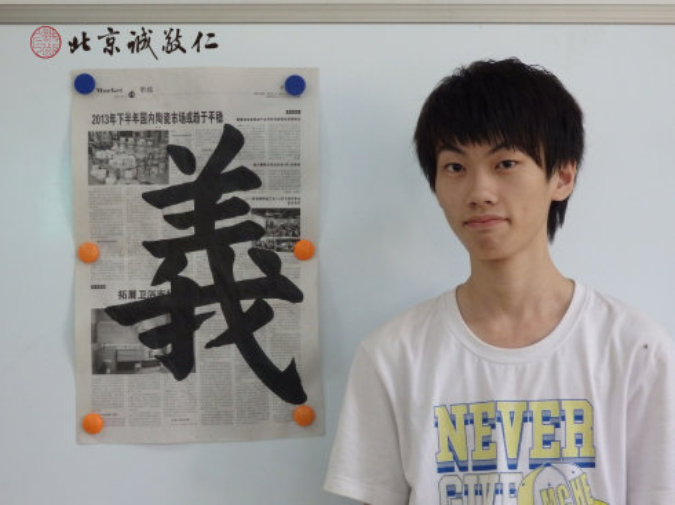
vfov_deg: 22.2
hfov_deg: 29.4
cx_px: 338
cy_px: 252
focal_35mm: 66
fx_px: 1286
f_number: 4.4
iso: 800
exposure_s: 1/50
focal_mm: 11.9
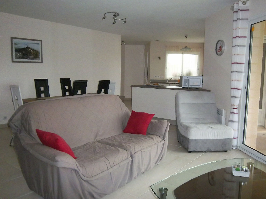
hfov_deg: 61.7
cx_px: 133
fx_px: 223
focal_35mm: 29
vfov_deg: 48.2
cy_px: 100
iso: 400
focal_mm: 5.1
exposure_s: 1/30
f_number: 3.5
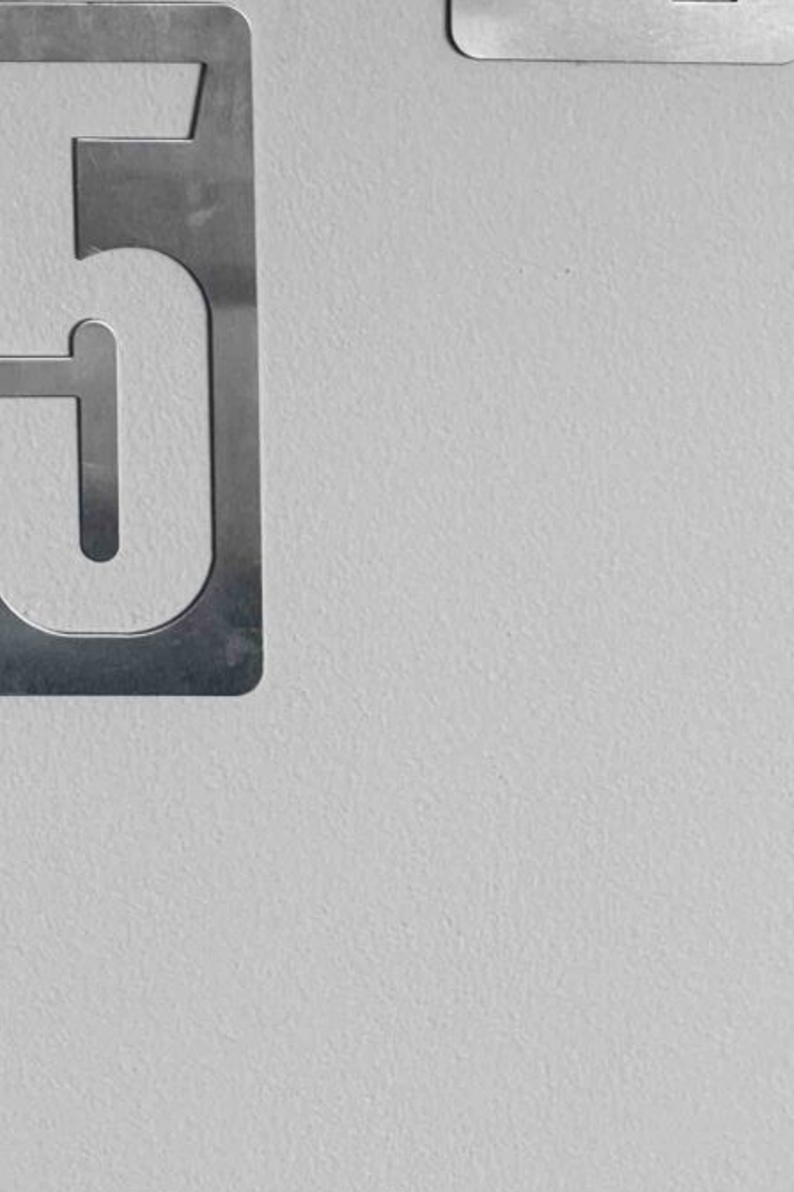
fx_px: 3146
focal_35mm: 95
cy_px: -755
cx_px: -638
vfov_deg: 18.3
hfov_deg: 13.0
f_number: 1.78
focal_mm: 6.76
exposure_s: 1/121
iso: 125
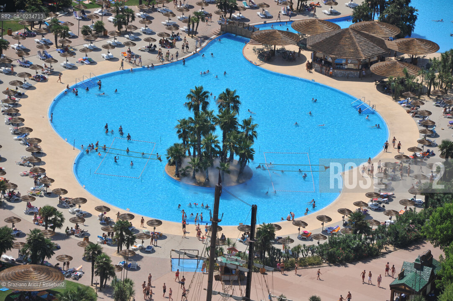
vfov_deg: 6.9
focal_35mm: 200
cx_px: 226
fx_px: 2515
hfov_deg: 10.3
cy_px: 150
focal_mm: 200
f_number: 9
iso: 400
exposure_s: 1/1600
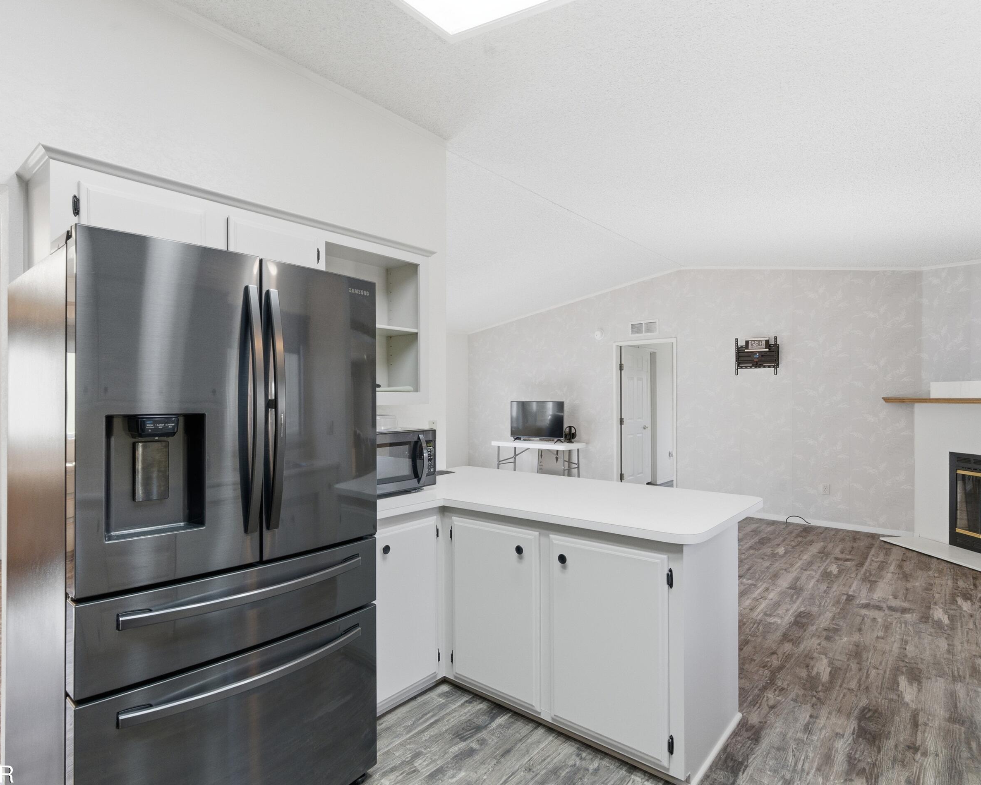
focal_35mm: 19
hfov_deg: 83.3
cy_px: 398
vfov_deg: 70.9
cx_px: 477
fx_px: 552
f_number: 8
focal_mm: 16
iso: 1250
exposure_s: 1/250
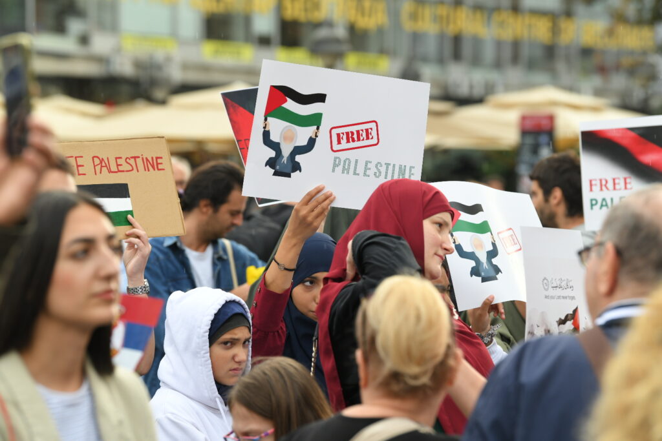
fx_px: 2850
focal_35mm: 155
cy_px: 220
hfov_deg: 13.2
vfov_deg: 8.9
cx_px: 331
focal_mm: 155
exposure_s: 1/400
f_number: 5
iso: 500
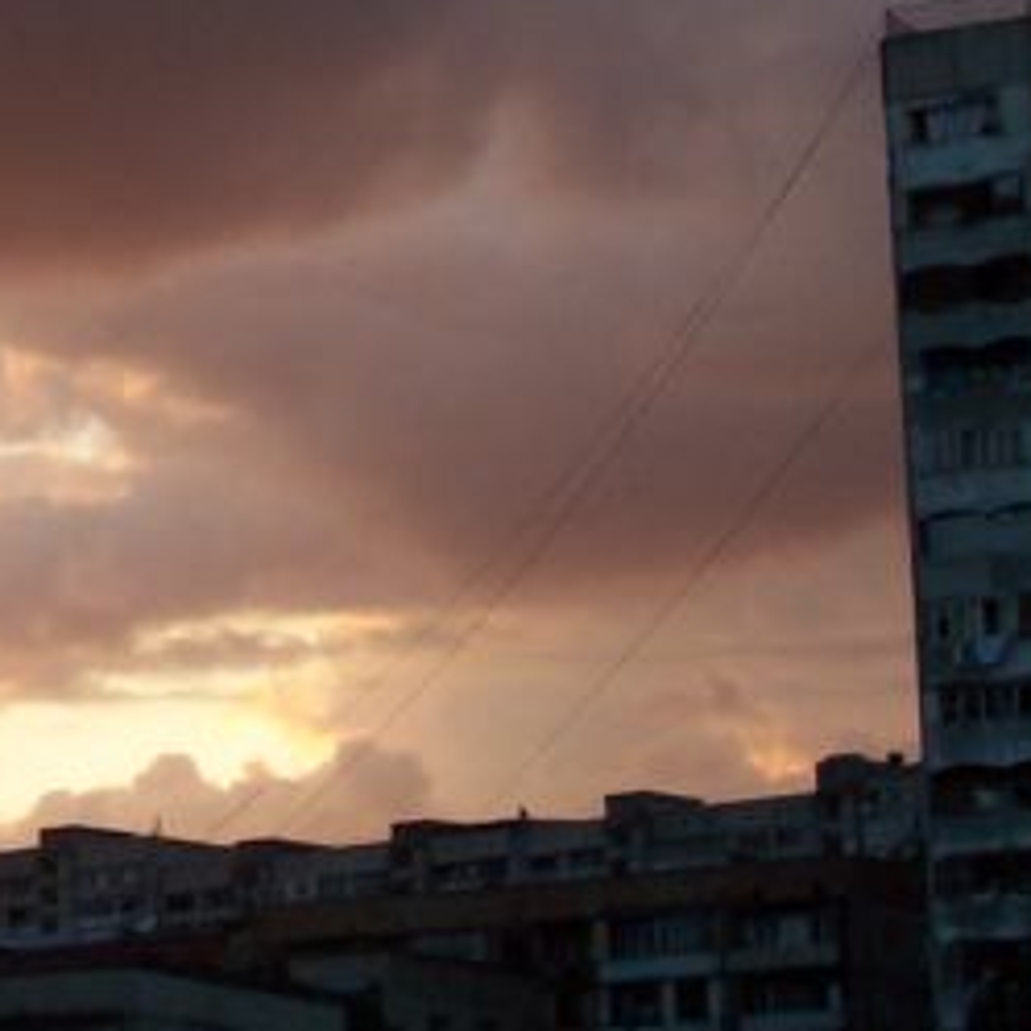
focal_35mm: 162
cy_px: 50
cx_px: -41
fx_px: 5459
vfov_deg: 10.7
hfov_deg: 10.7
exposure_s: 1/90
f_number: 3.4
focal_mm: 8.6
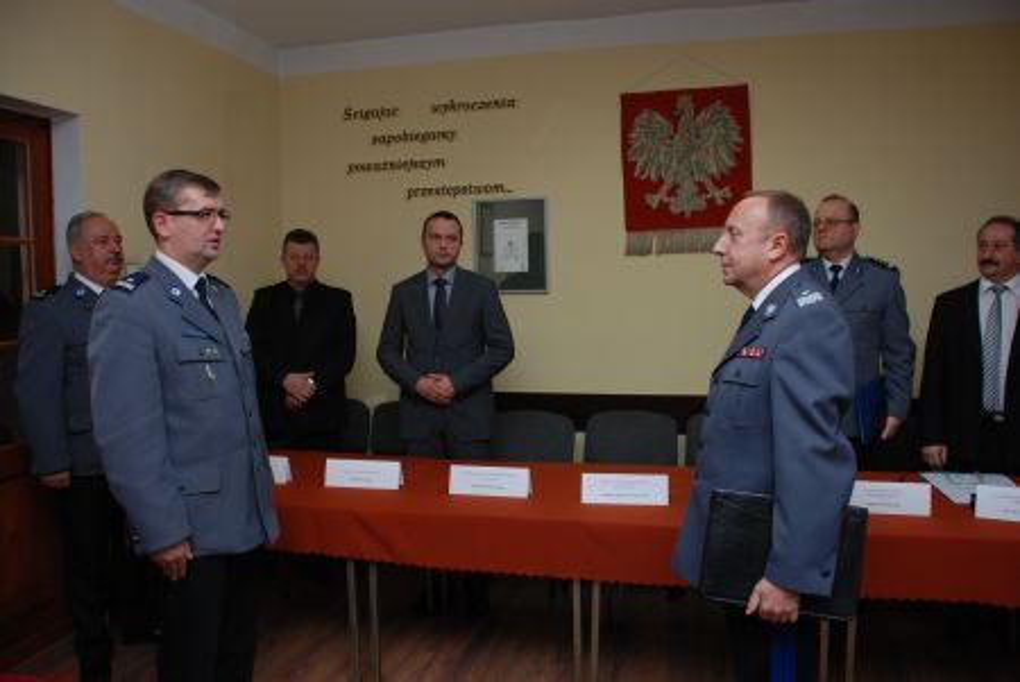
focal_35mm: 27
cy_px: 341
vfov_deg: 48.0
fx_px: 766
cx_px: 510
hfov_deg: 67.3
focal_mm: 18
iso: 220
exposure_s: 1/60
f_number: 4
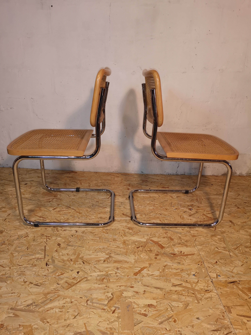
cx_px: 126
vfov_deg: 65.3
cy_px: 168
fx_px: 261
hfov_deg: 51.4
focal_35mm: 27
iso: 160
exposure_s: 1/33.3
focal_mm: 3.95
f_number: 1.8
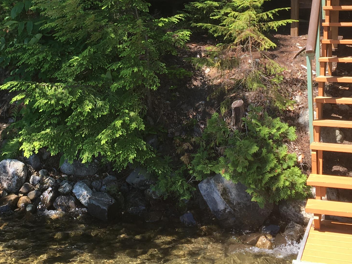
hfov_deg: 32.0
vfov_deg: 23.6
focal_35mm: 60
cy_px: 16
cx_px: 130
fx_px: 610
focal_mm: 4.15
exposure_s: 1/509
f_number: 2.2
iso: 25
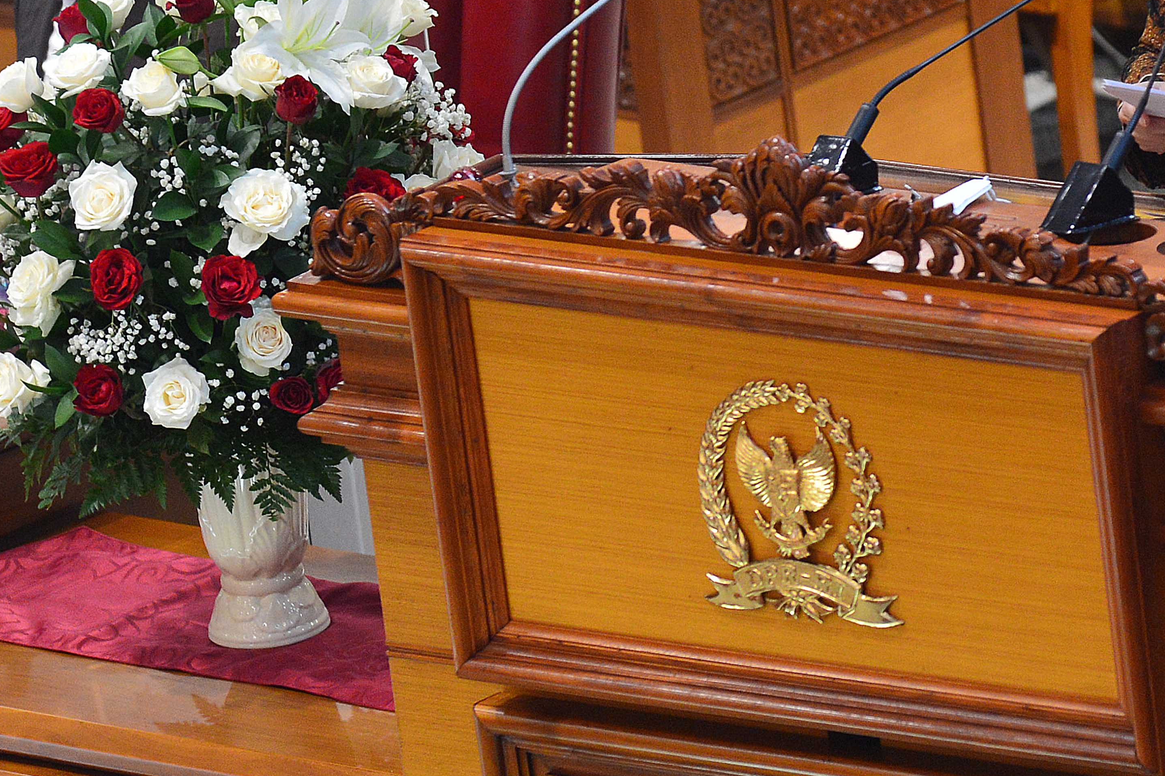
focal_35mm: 419
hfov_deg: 4.9
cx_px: 639
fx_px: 13558
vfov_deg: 3.3
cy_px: 69
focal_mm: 200
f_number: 3.5
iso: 1600
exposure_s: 1/100
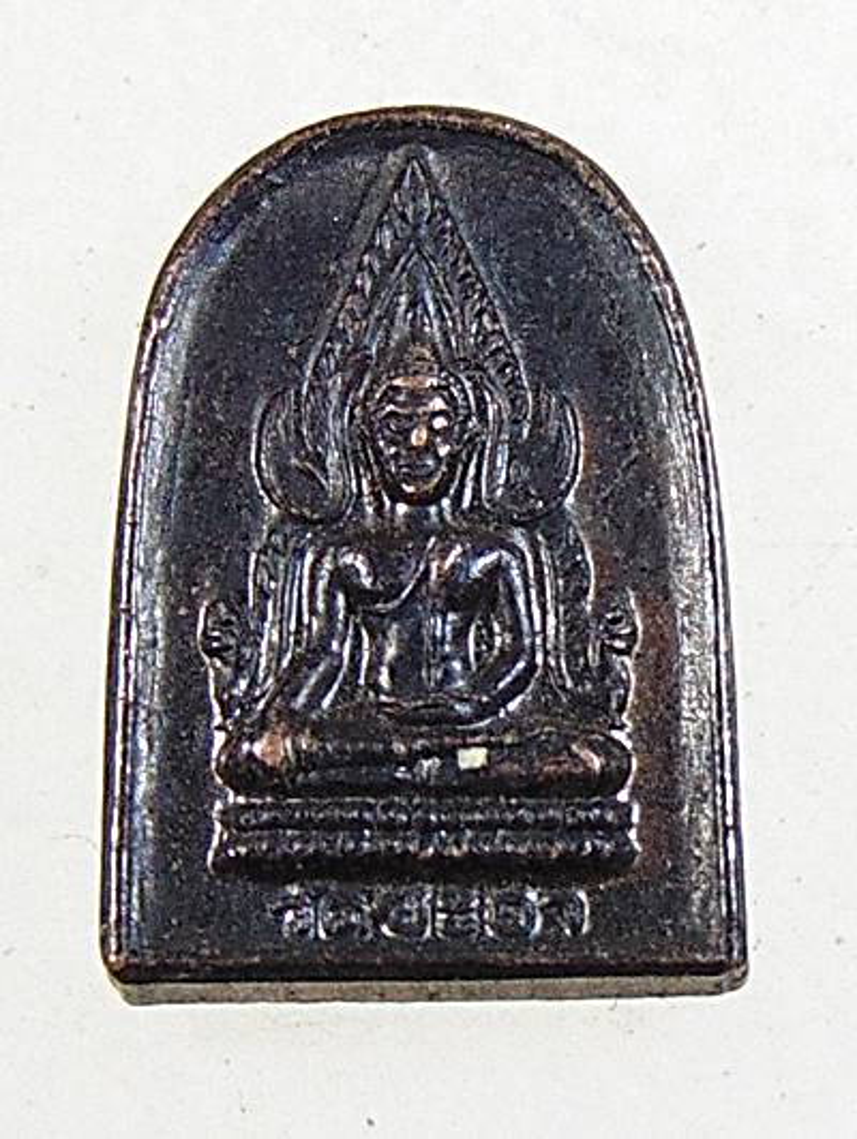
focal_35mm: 42
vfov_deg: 44.8
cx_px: 428
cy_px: 570
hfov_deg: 34.4
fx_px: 1384
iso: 80
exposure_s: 1/30
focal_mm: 7.6
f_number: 3.3
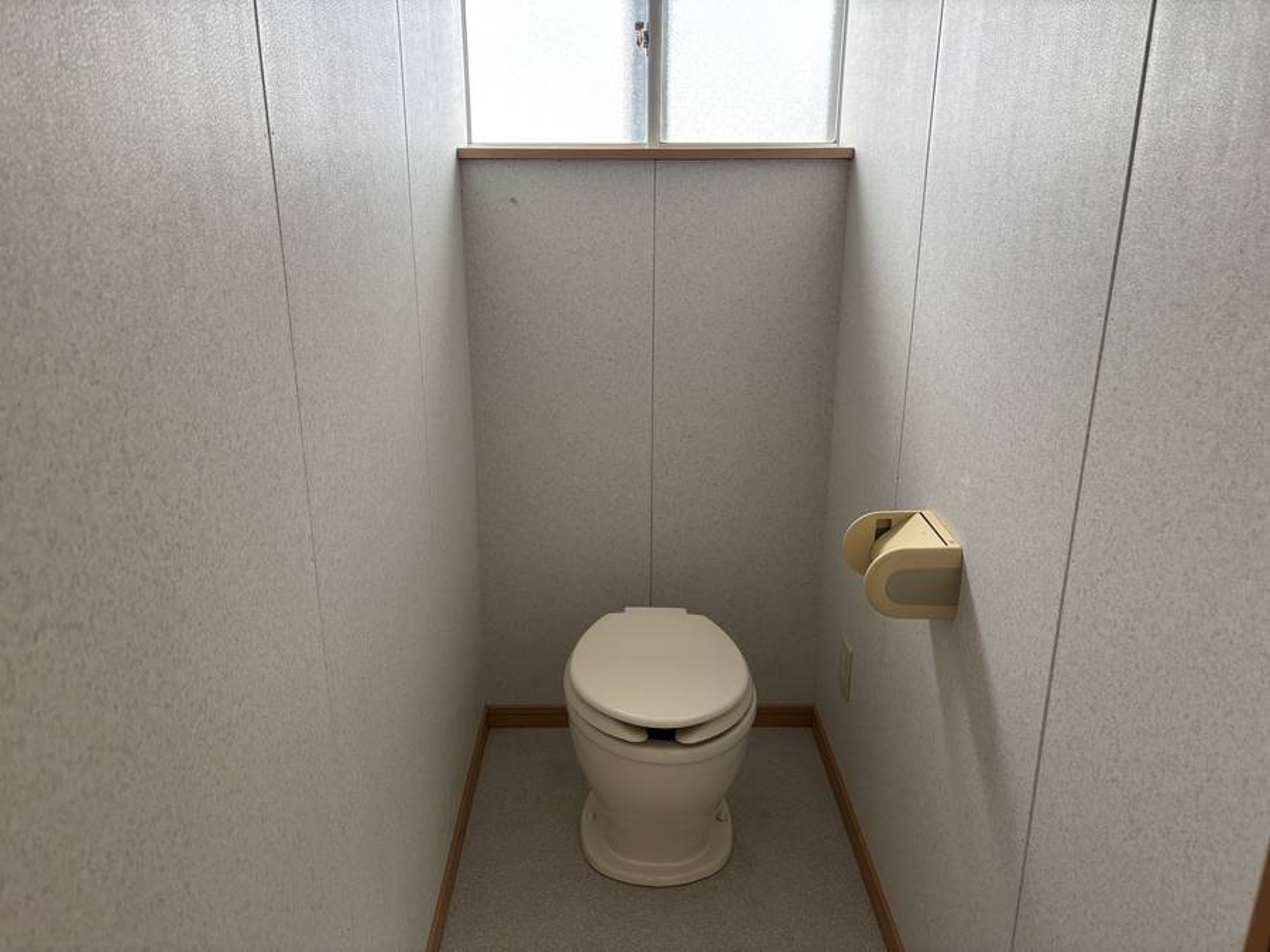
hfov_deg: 67.3
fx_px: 954
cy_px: 476
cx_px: 635
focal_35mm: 26
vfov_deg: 53.1
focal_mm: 5.96
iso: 100
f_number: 1.6
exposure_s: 1/121
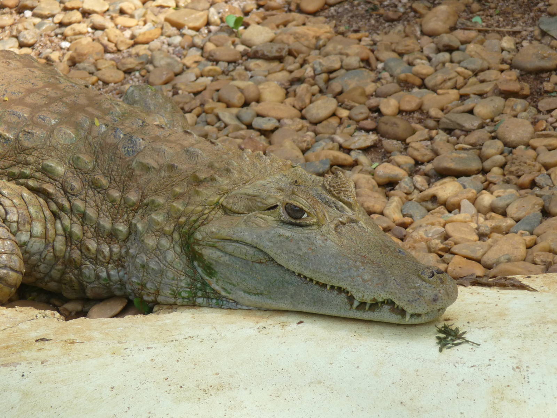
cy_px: 209
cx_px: 278
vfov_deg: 5.3
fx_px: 4505
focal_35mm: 280
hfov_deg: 7.1
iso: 160
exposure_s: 1/125
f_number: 4.9
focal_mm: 47
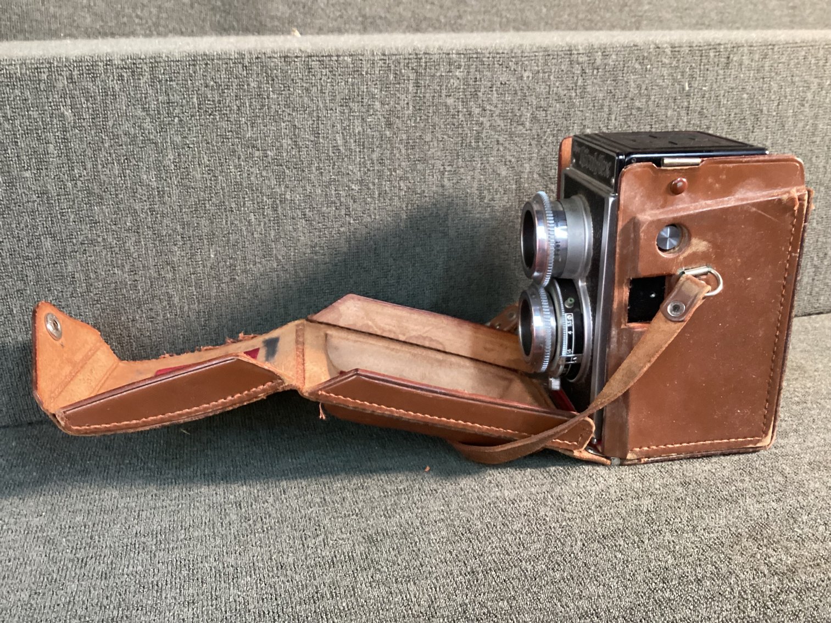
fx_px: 744
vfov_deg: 45.4
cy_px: 312
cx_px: 416
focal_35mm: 31
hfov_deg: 58.3
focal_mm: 3.3
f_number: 2.4
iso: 320
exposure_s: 1/30
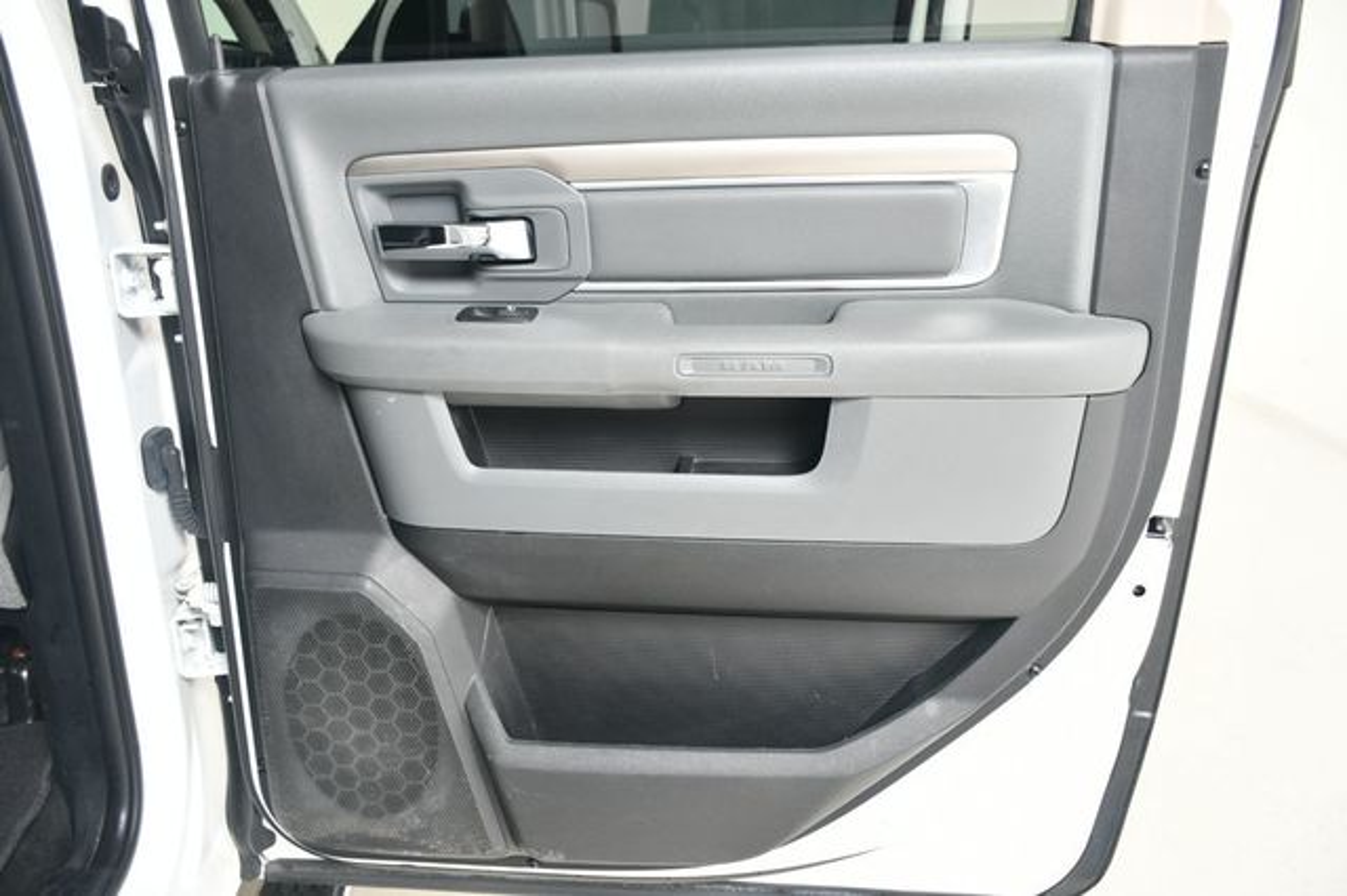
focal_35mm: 30
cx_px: 674
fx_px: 1122
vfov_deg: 43.6
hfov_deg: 62.0
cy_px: 448
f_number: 3.5
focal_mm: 20
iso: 100
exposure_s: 1/160
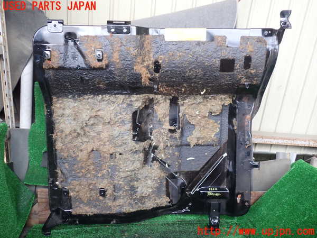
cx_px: 158
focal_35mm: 30
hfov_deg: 60.0
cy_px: 119
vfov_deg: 46.8
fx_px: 275
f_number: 2.3
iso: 200
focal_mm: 5.4
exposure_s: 1/60
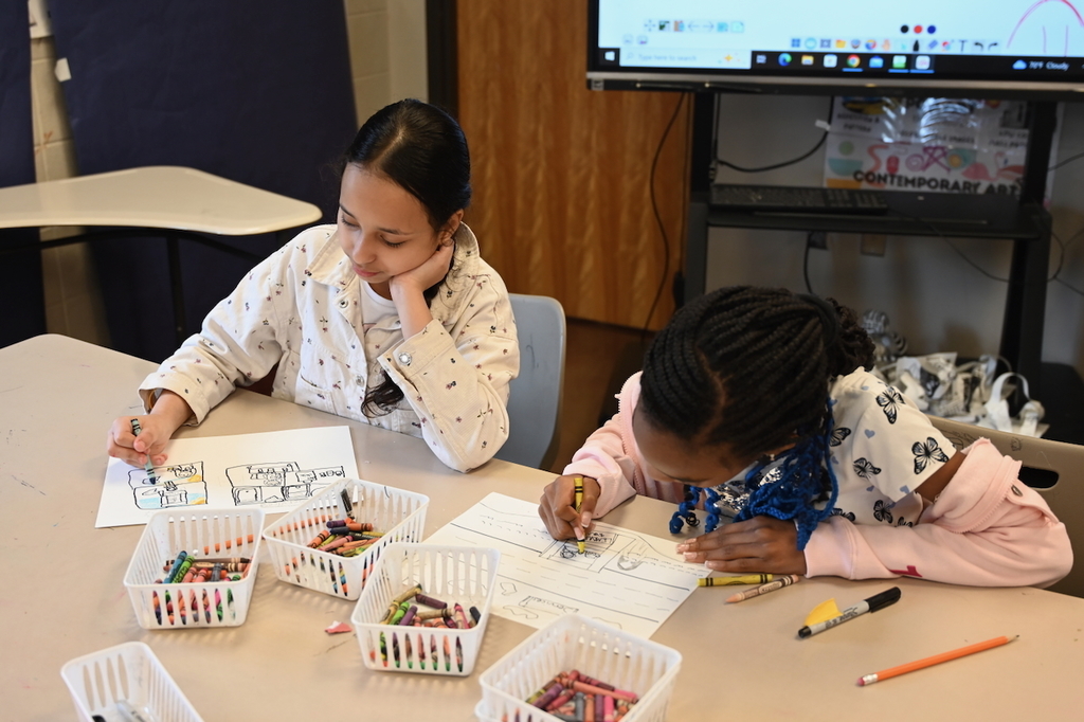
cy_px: 361
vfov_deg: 32.6
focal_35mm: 41
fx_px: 1234
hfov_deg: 47.4
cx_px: 542
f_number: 4
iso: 720
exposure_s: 1/125
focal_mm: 41
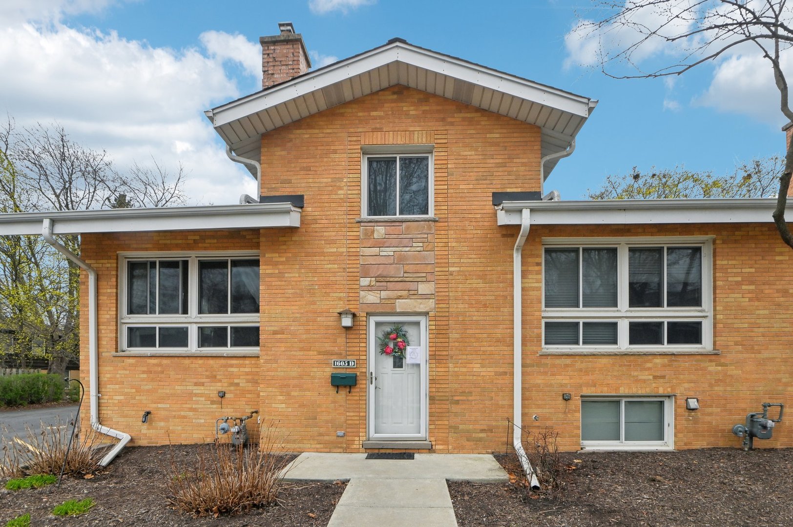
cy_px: 264
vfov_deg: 73.7
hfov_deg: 96.8
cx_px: 396
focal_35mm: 16
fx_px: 352
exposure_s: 1/125
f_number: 13
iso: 400
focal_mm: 16
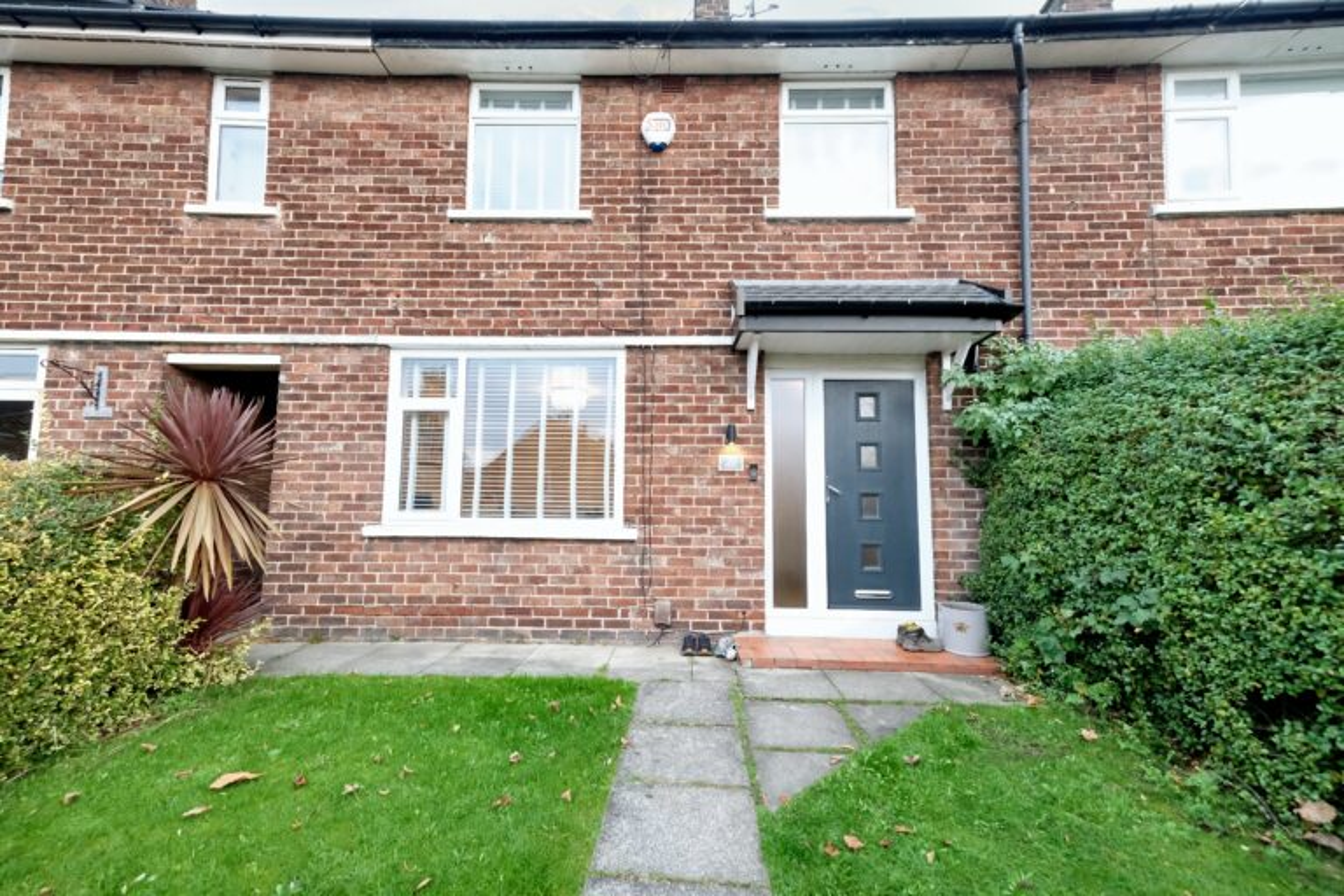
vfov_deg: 77.3
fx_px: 560
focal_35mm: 15
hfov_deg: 100.4
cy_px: 448
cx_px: 672
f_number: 5.6
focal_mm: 10
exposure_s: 1/120
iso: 4000
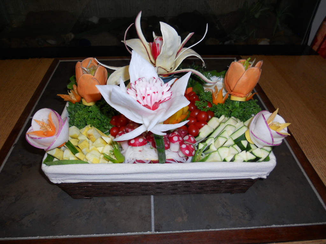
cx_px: 163
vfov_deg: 51.4
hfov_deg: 65.3
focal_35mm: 27
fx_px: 254
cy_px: 122
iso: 80
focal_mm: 4.9
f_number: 3.2
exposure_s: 1/25
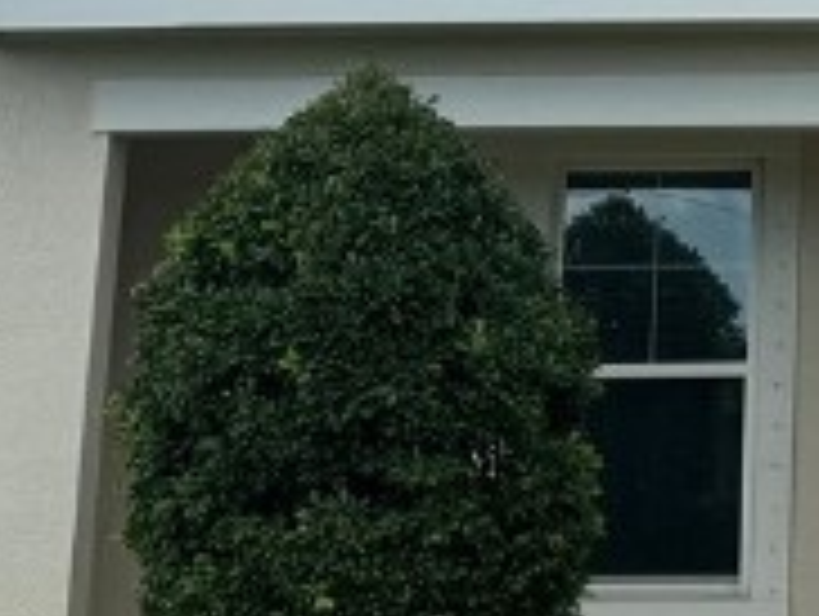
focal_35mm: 135
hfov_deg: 14.0
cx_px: 1058
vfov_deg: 10.5
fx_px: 3198
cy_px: -373
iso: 80
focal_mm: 6.76
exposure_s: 1/4950
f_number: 1.78
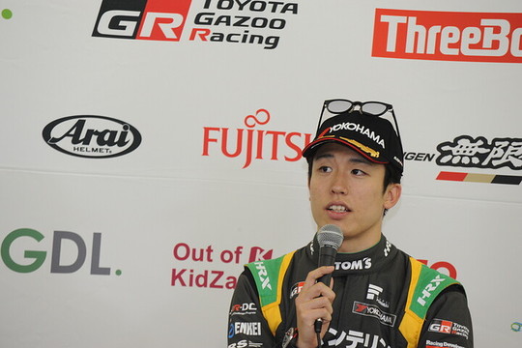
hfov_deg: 10.3
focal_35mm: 200
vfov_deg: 6.9
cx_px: 261
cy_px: 174
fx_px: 2900
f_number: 8
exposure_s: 1/125
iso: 1600
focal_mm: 200
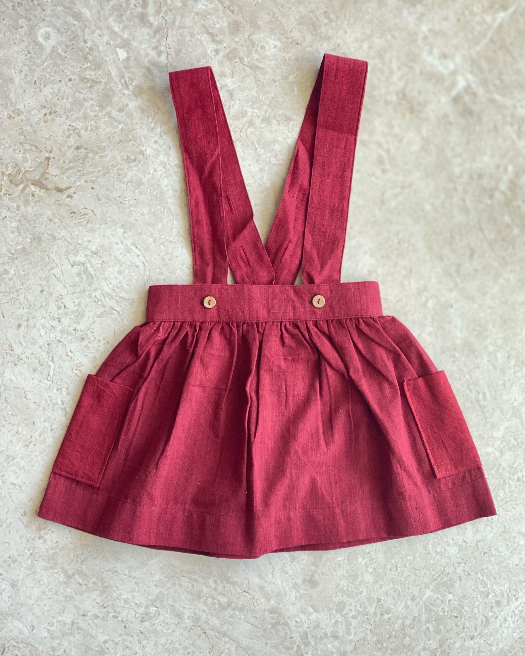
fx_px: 1068
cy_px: 346
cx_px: 266
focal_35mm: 55
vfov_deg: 34.1
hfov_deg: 27.6
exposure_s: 1/88
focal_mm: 6
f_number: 2
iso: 250
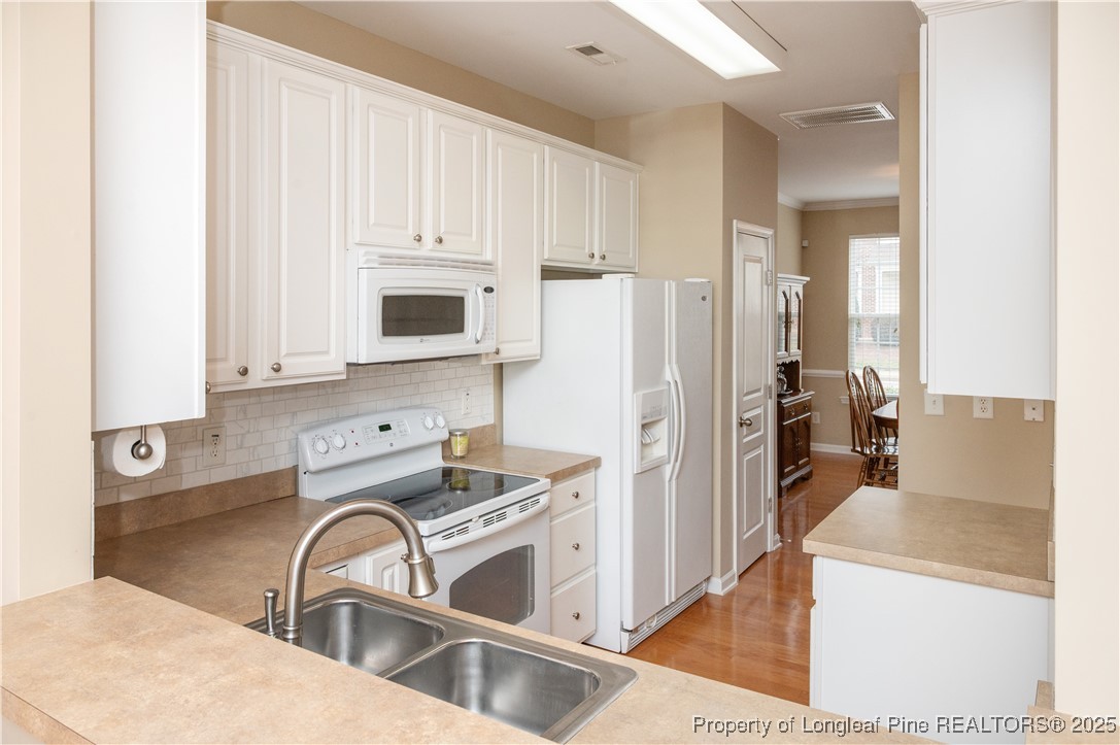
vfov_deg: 53.1
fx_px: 746
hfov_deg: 73.8
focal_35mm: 24
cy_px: 372
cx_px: 560
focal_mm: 24
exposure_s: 1/200
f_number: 8
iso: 800
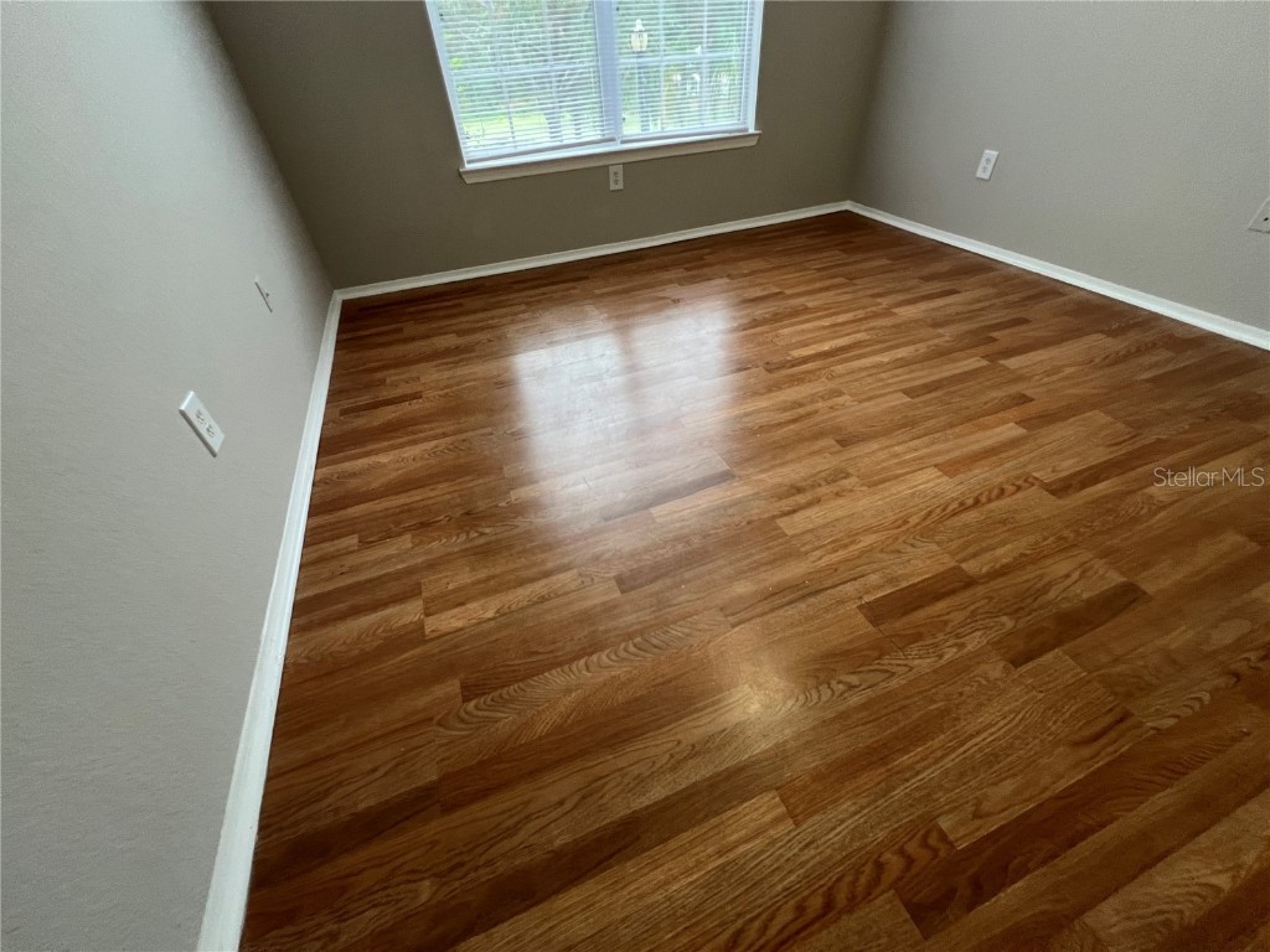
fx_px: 477
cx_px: 635
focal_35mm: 13
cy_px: 476
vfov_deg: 89.9
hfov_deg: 106.2
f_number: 1.8
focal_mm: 1.57
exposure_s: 1/120
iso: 200
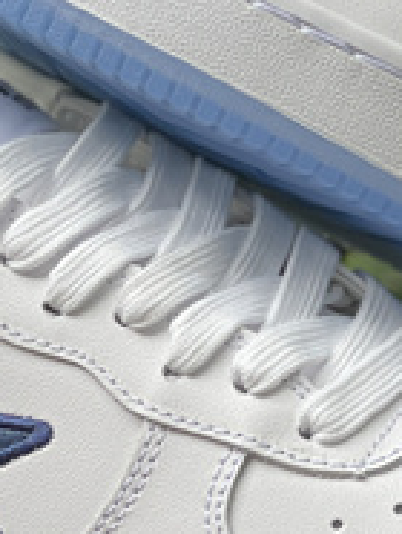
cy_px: 314
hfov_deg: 5.9
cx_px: 273
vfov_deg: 7.8
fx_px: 3924
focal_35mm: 254
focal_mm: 7.5
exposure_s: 1/121
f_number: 2.2
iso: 50
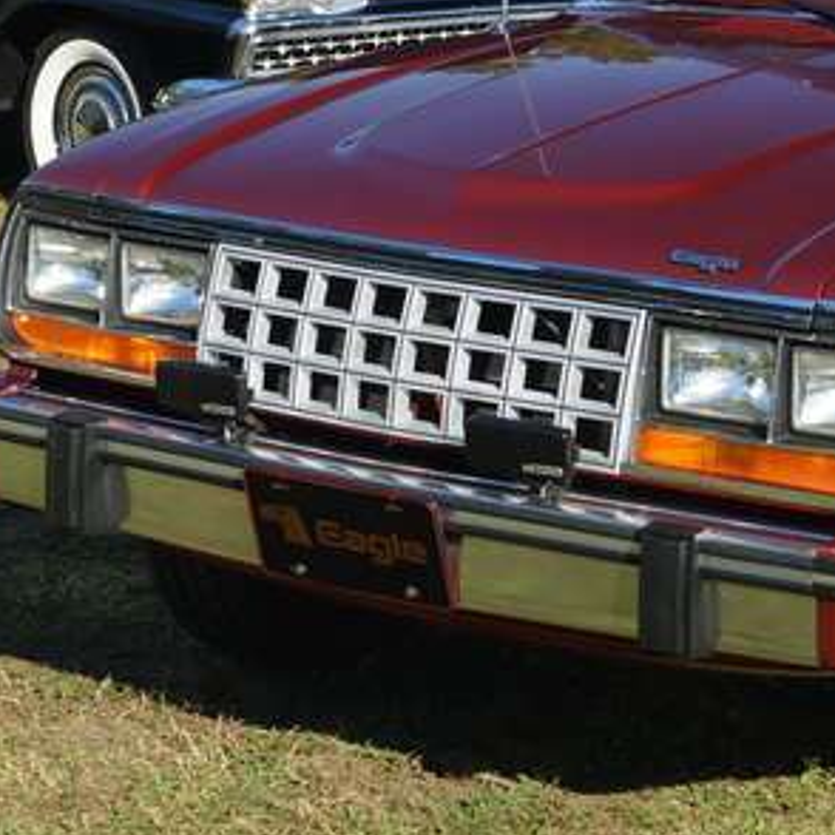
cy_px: 200
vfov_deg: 16.6
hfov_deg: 16.3
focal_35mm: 104
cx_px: 880
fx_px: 2838
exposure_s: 1/160
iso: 100
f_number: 7.1
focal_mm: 30
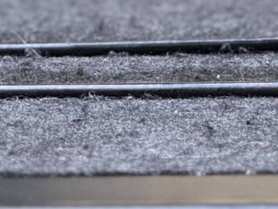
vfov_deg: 3.5
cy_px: -210
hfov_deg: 4.7
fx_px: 3367
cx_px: 140
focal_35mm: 419
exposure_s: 1/50
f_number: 2.8
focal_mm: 9
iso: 400
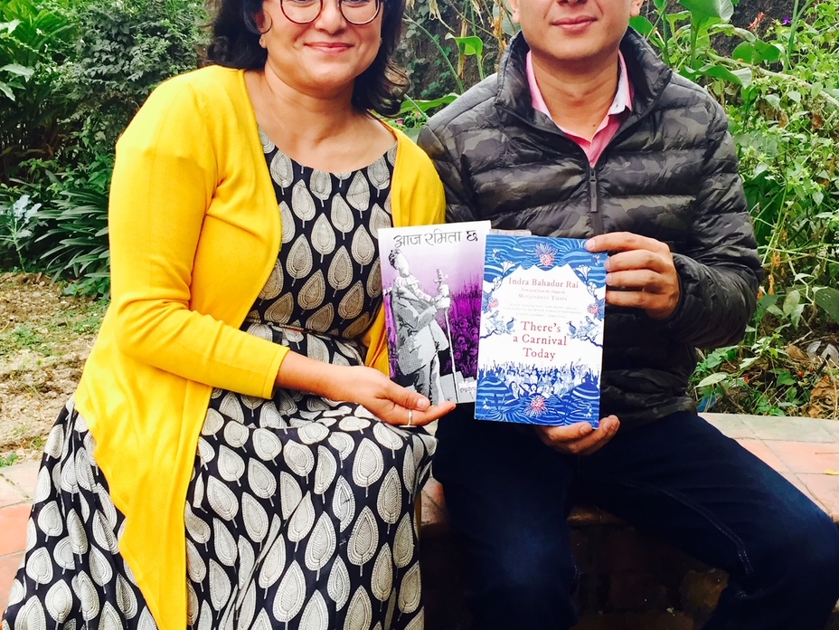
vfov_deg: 35.9
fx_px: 969
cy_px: 289
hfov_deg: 46.8
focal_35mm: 40
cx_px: 434
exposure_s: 1/35
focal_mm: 4.15
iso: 32
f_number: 2.2
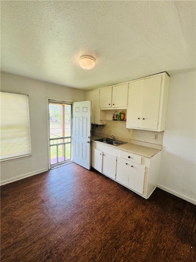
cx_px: 98
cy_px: 131
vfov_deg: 102.1
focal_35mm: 14
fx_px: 106
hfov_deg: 85.7
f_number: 2.2
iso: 100
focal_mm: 2.22
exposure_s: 1/120
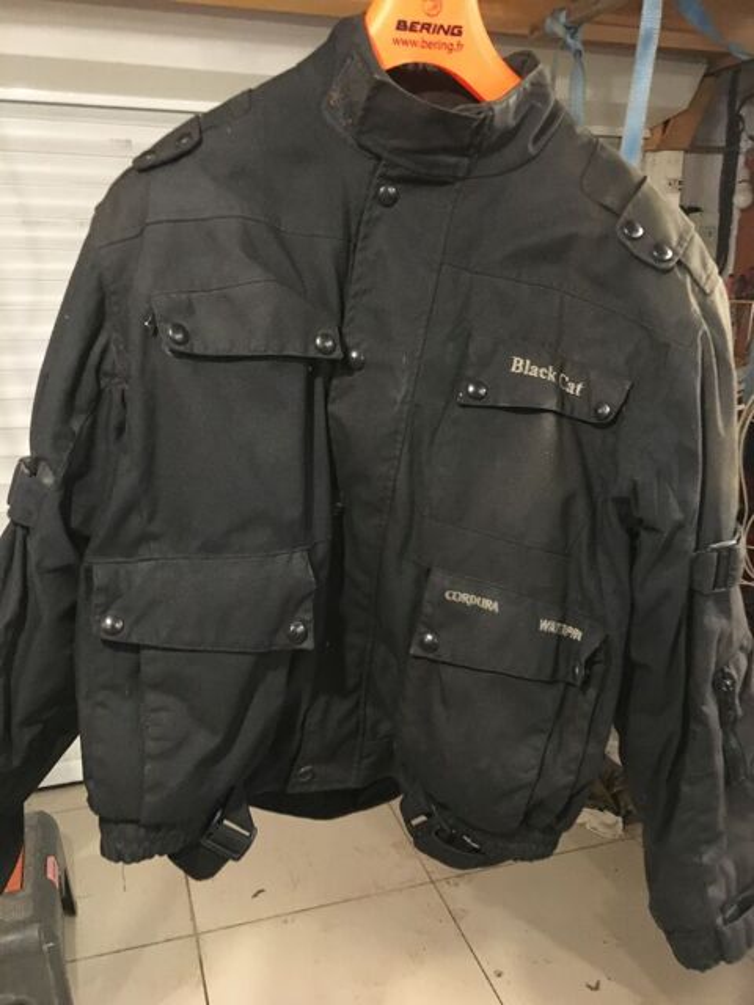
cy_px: 502
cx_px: 377
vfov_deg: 61.7
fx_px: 842
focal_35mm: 29
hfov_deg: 48.2
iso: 250
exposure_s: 1/17
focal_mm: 4.15
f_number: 2.2
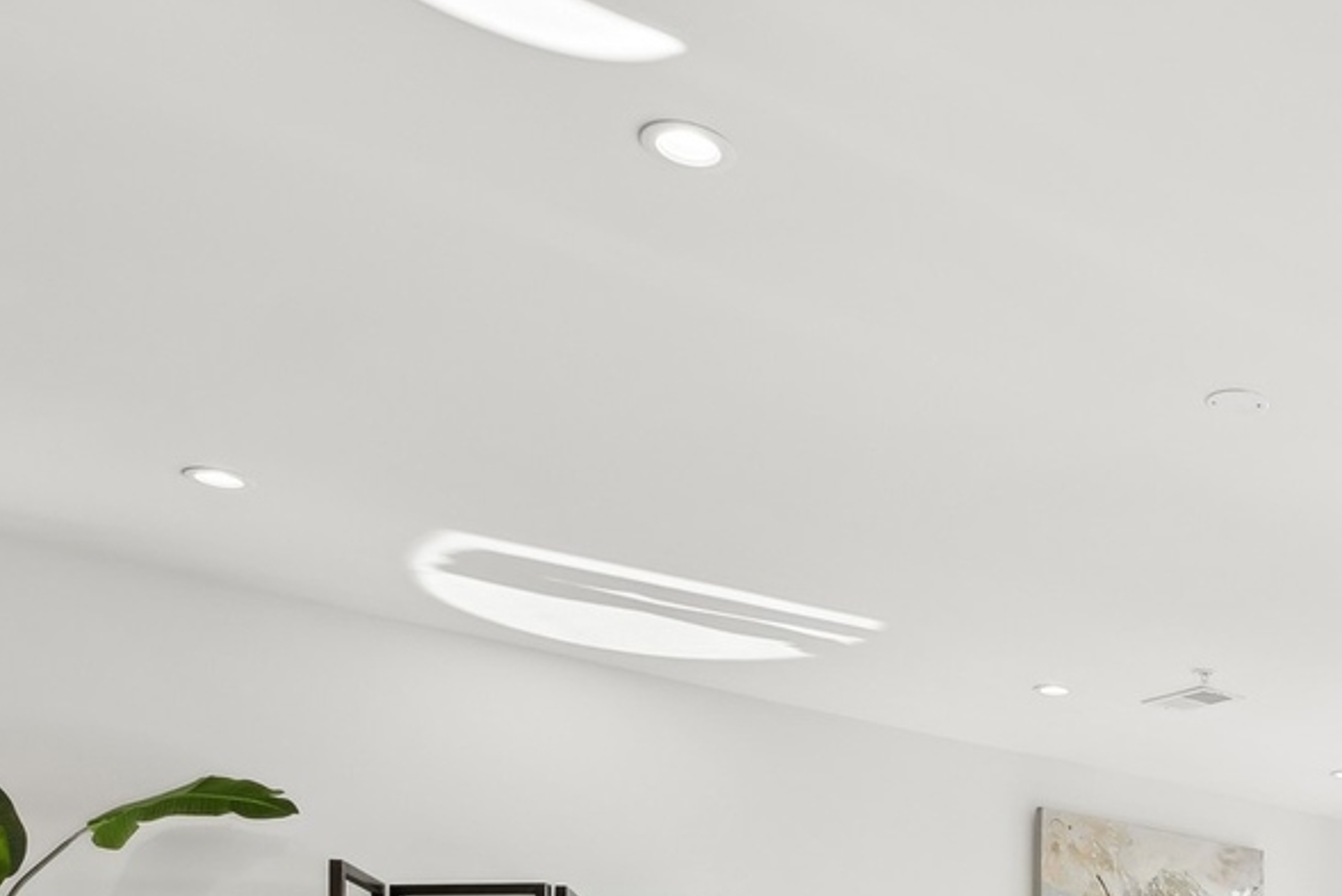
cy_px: 1154
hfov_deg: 38.0
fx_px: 1641
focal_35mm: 44
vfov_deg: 26.2
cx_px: 1431
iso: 320
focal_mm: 16
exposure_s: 1/125
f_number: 8
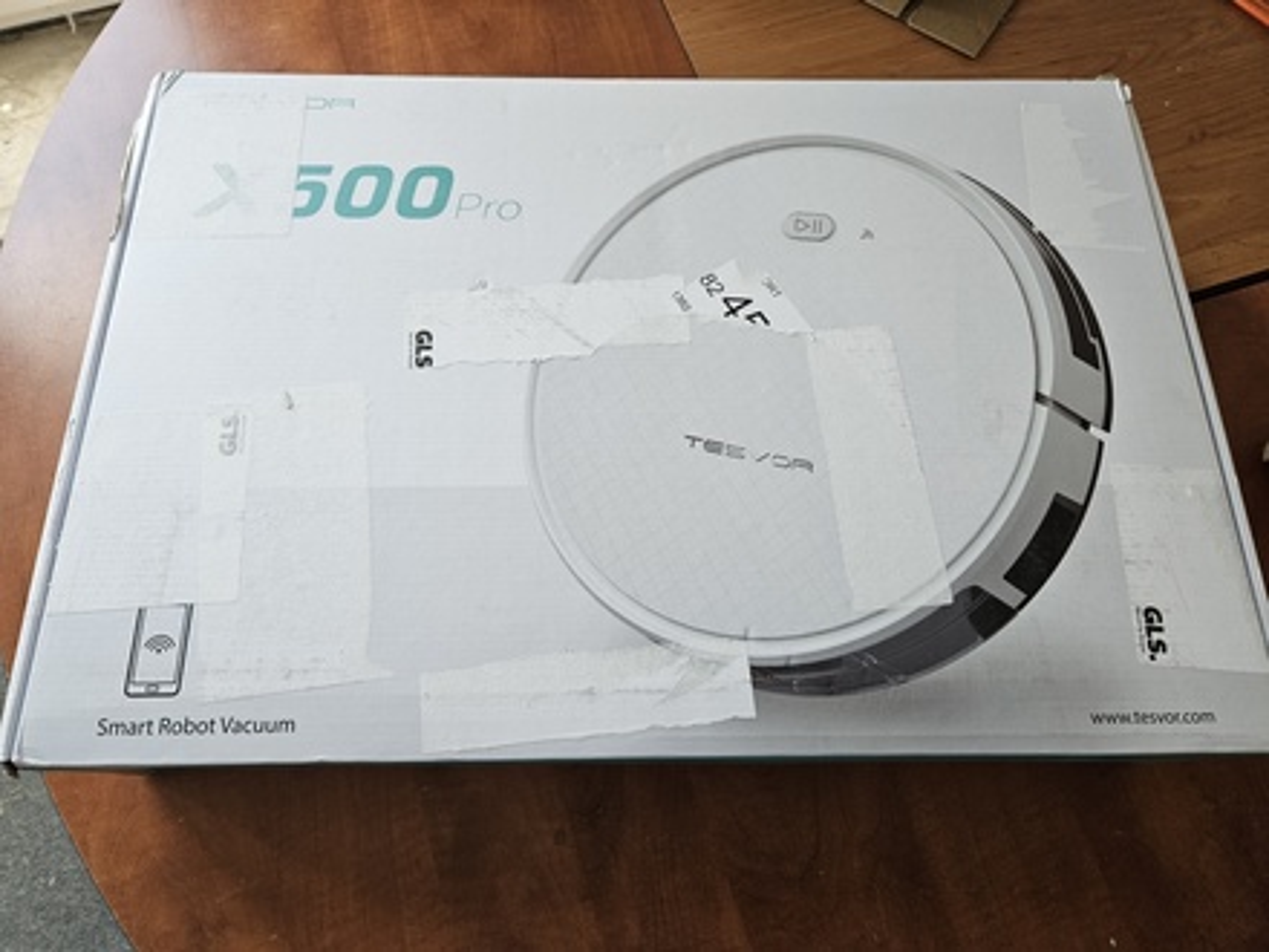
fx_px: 843
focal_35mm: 23
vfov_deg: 58.9
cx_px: 634
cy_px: 476
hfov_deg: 73.9
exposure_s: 1/100
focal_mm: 5.4
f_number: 1.8
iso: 100
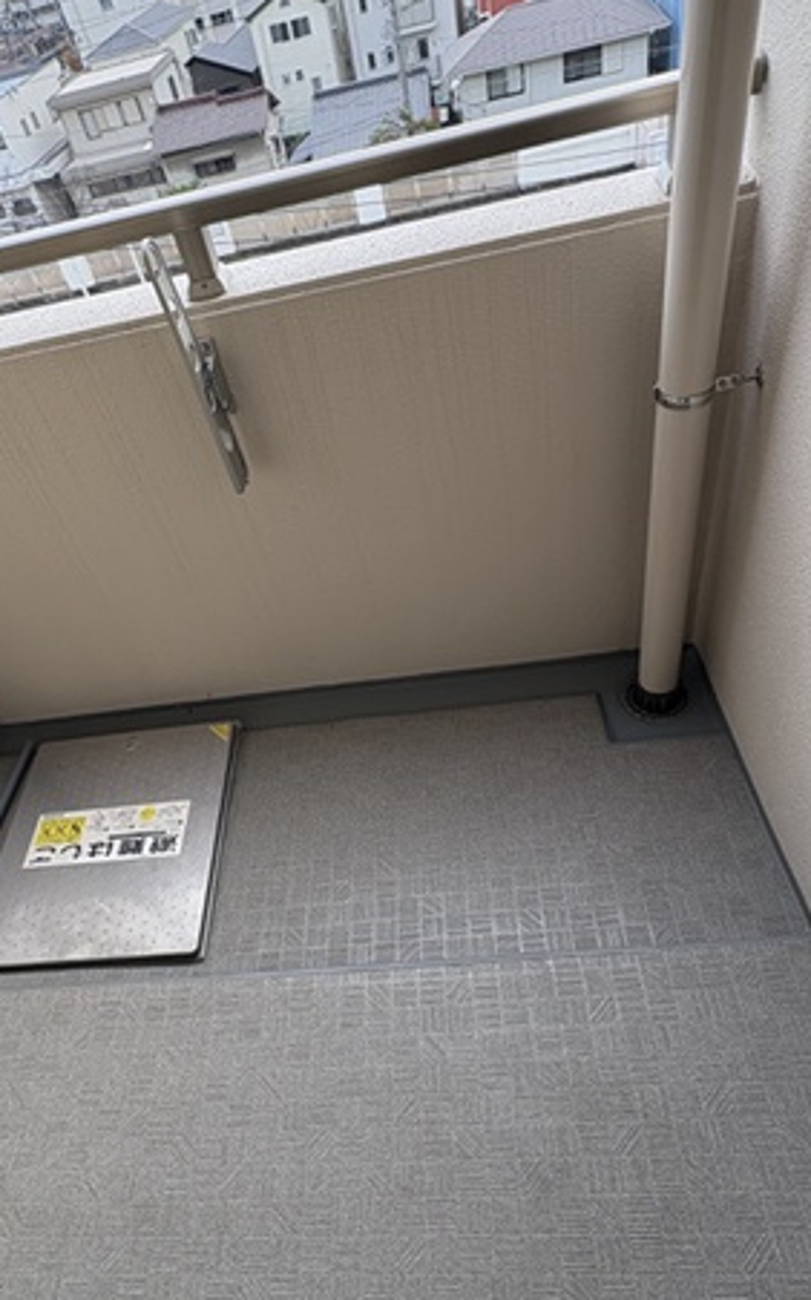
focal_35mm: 23
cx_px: 347
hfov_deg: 52.7
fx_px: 814
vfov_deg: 77.1
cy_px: 687
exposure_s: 1/129
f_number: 2.2
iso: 64
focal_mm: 2.22
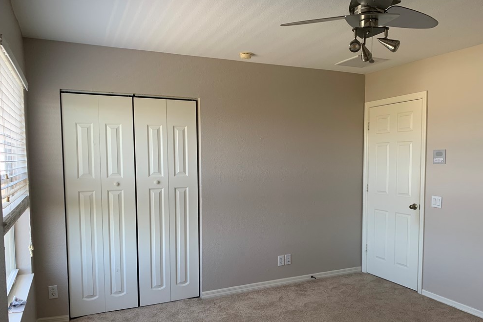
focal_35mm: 28
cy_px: 186
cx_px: 245
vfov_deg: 46.2
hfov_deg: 65.5
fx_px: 376
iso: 80
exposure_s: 1/121
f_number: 1.8
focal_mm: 4.25
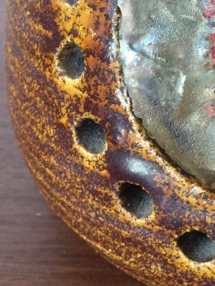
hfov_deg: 16.3
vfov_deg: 22.4
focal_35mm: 84
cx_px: 305
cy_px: -3
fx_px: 696
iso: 64
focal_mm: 4.15
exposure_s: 1/33
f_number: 2.2
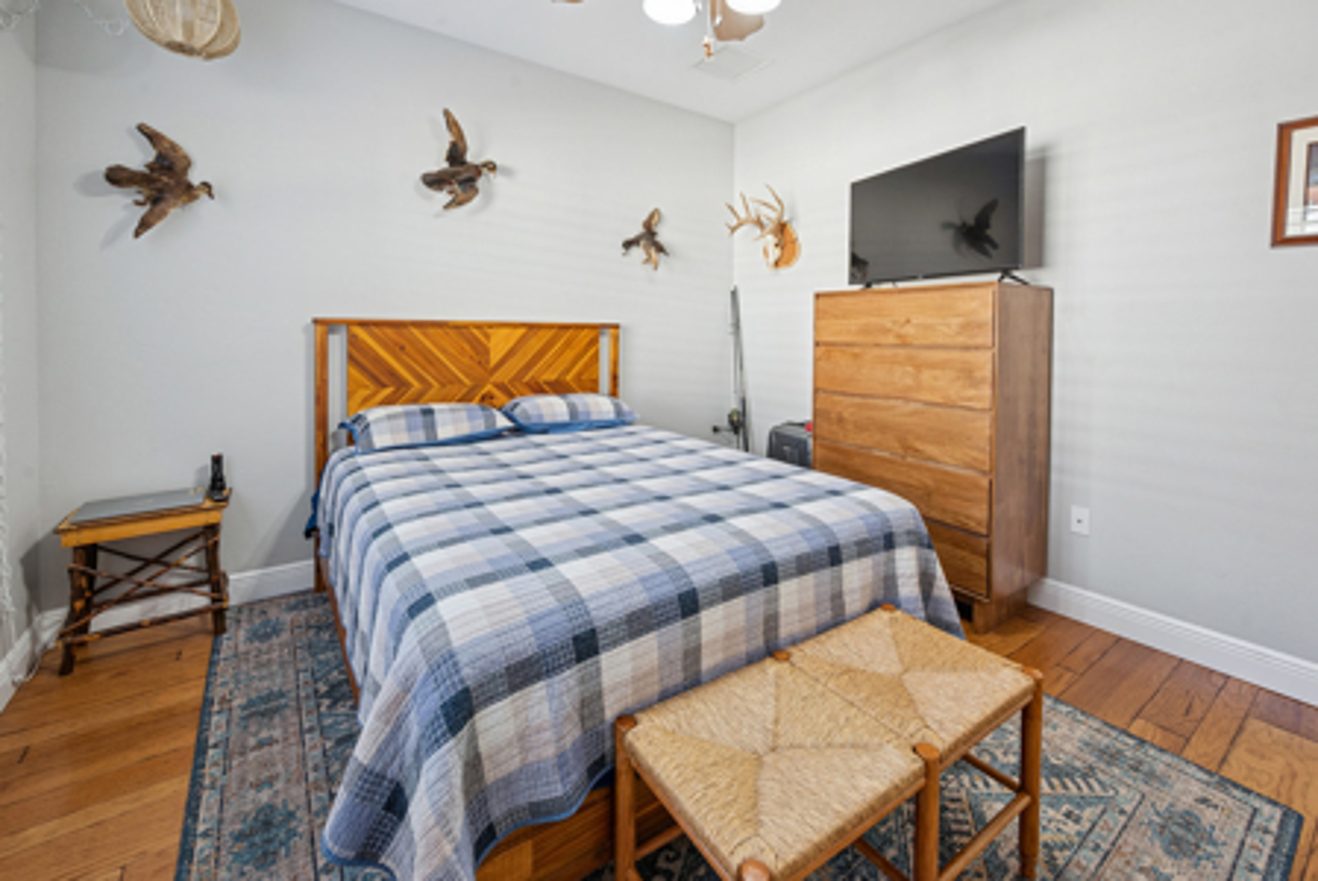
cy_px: 440
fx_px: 513
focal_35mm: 14
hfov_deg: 104.2
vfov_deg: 81.3
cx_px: 659
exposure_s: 1/15
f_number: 9
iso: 400
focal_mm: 14
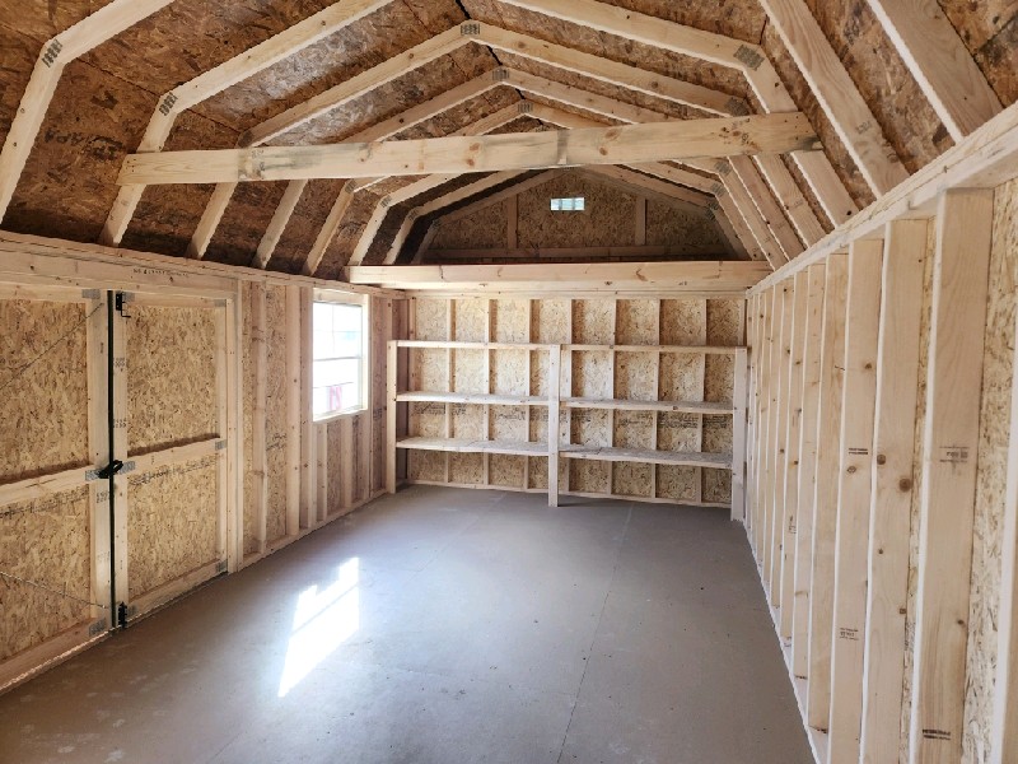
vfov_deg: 58.9
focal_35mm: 23
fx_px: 676
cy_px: 382
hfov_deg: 73.9
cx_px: 509
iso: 64
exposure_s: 1/60.2
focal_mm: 5.4
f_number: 1.8
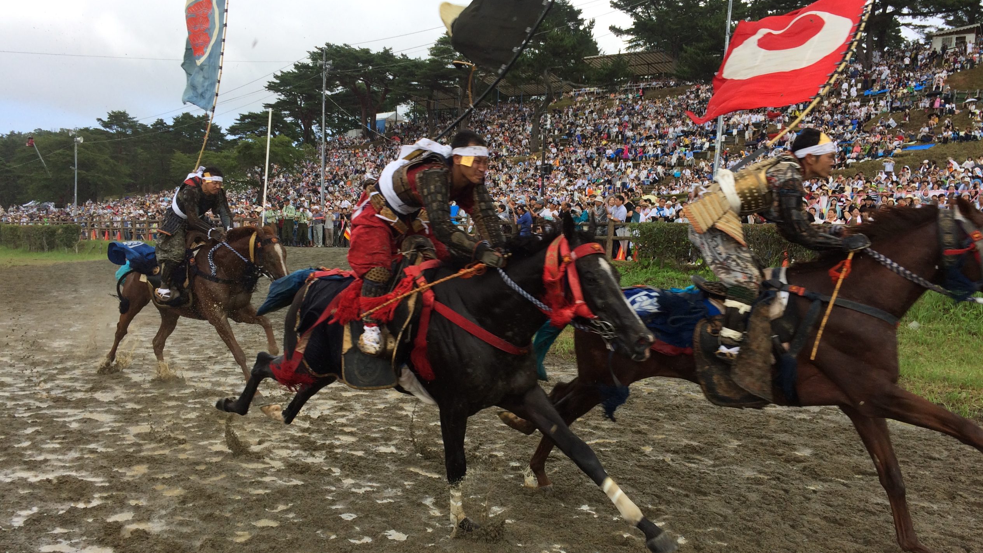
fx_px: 834
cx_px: 492
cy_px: 315
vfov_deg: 36.6
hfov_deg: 61.0
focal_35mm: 32
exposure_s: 1/954
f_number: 2.2
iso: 32
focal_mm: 4.15
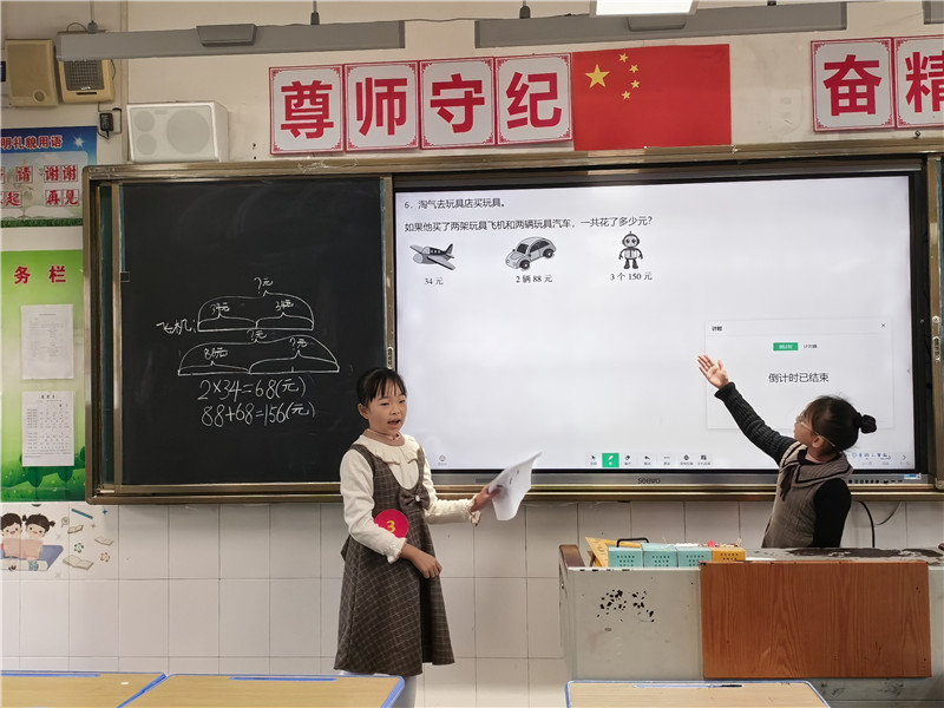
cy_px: 354
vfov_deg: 33.6
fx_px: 1173
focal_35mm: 43
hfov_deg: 43.9
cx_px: 472
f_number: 4
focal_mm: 5.75
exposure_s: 1/128
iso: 160
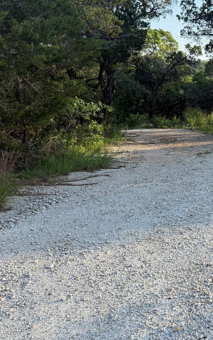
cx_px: 295
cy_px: 117
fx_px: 446
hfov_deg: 23.1
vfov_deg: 41.4
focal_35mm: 48
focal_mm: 6.76
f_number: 1.78
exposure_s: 1/1585
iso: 100
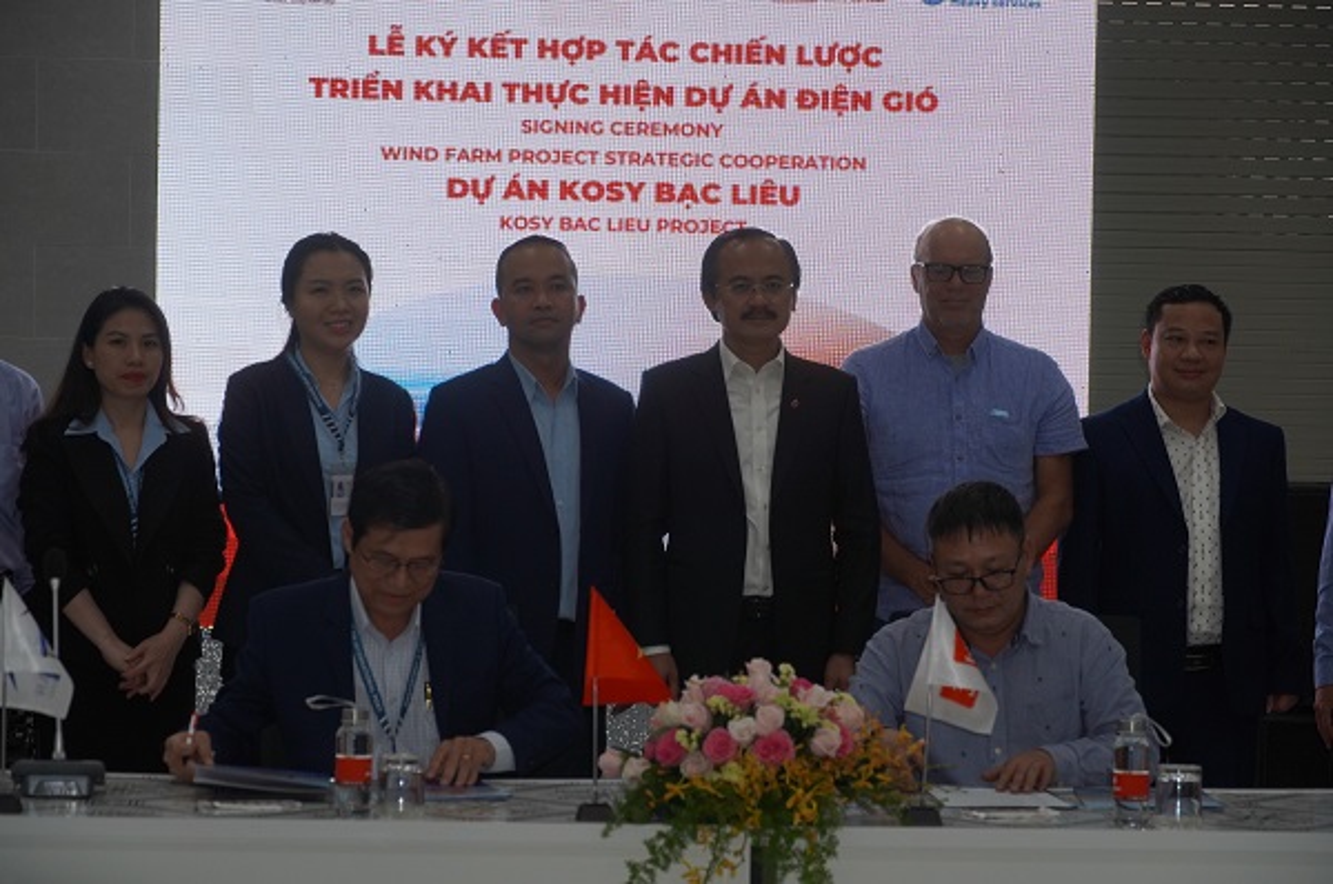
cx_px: 666
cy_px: 442
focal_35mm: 100
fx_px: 3715
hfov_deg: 20.3
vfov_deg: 13.6
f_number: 5.6
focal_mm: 67
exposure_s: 1/160
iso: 500
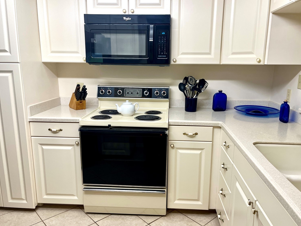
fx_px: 243
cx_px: 160
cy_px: 114
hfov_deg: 63.4
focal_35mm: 28
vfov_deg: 49.7
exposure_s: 1/120
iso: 100
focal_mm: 5.1
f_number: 1.6
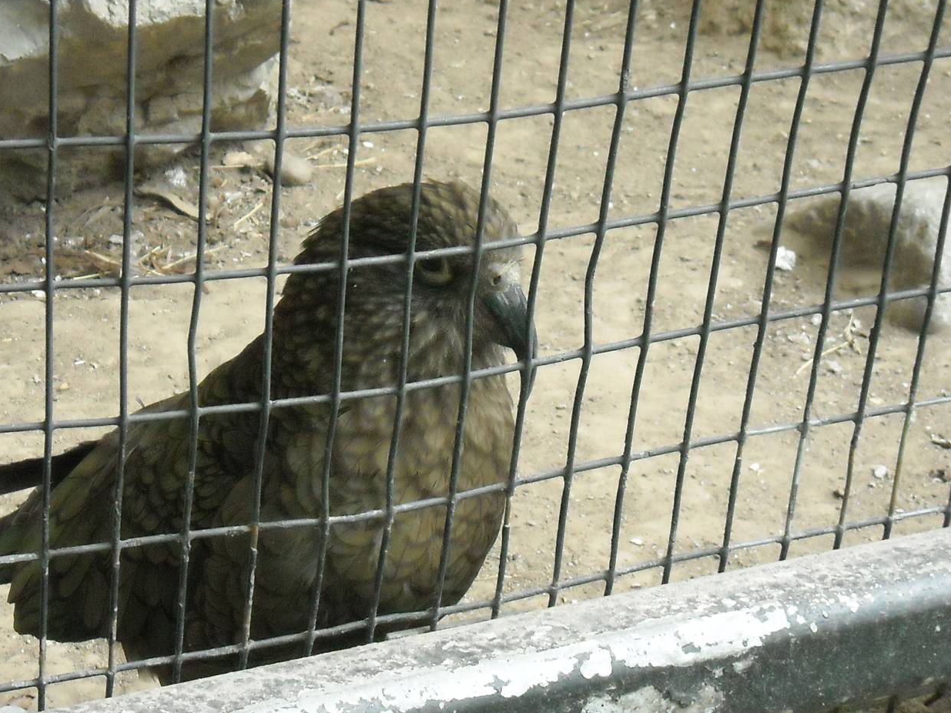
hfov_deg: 14.5
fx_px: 3736
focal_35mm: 136
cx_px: 343
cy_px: 371
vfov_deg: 10.9
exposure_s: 1/176
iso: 800
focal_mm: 17.1
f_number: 4.7
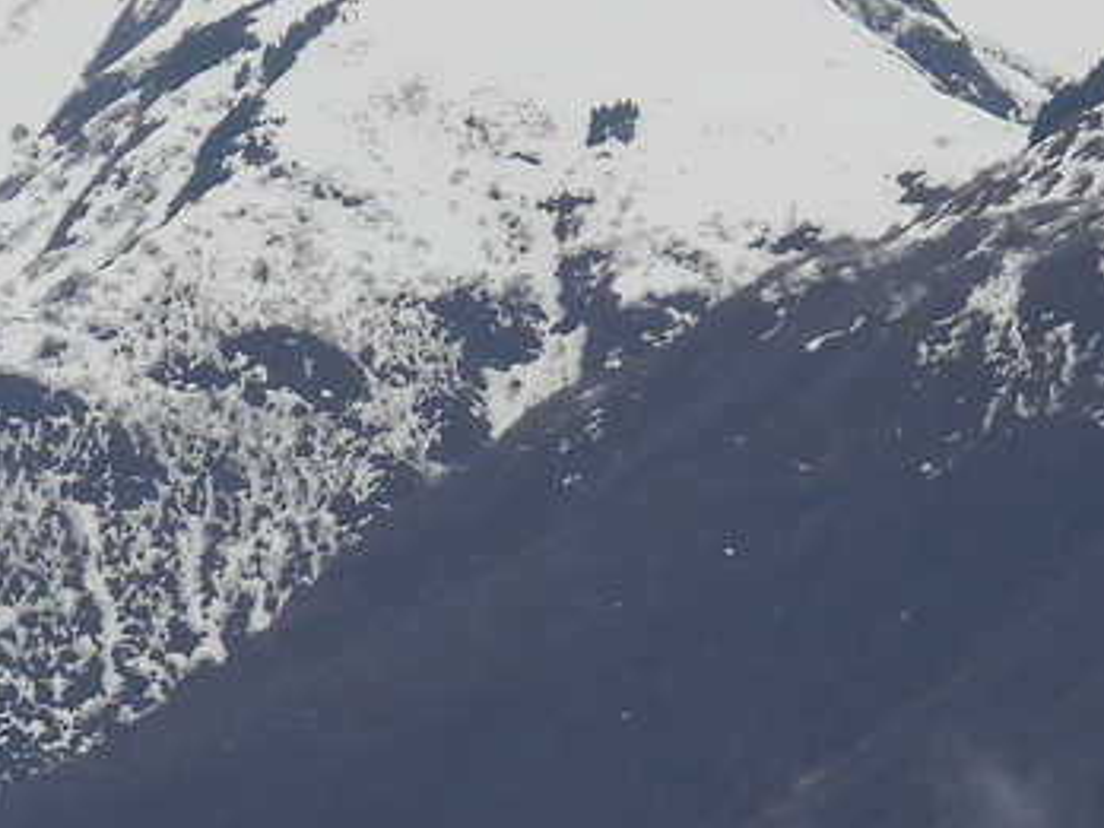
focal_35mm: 1176
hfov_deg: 1.7
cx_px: -317
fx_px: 37506
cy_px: 657
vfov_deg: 1.3
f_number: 5
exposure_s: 1/320
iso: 100
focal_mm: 57.1
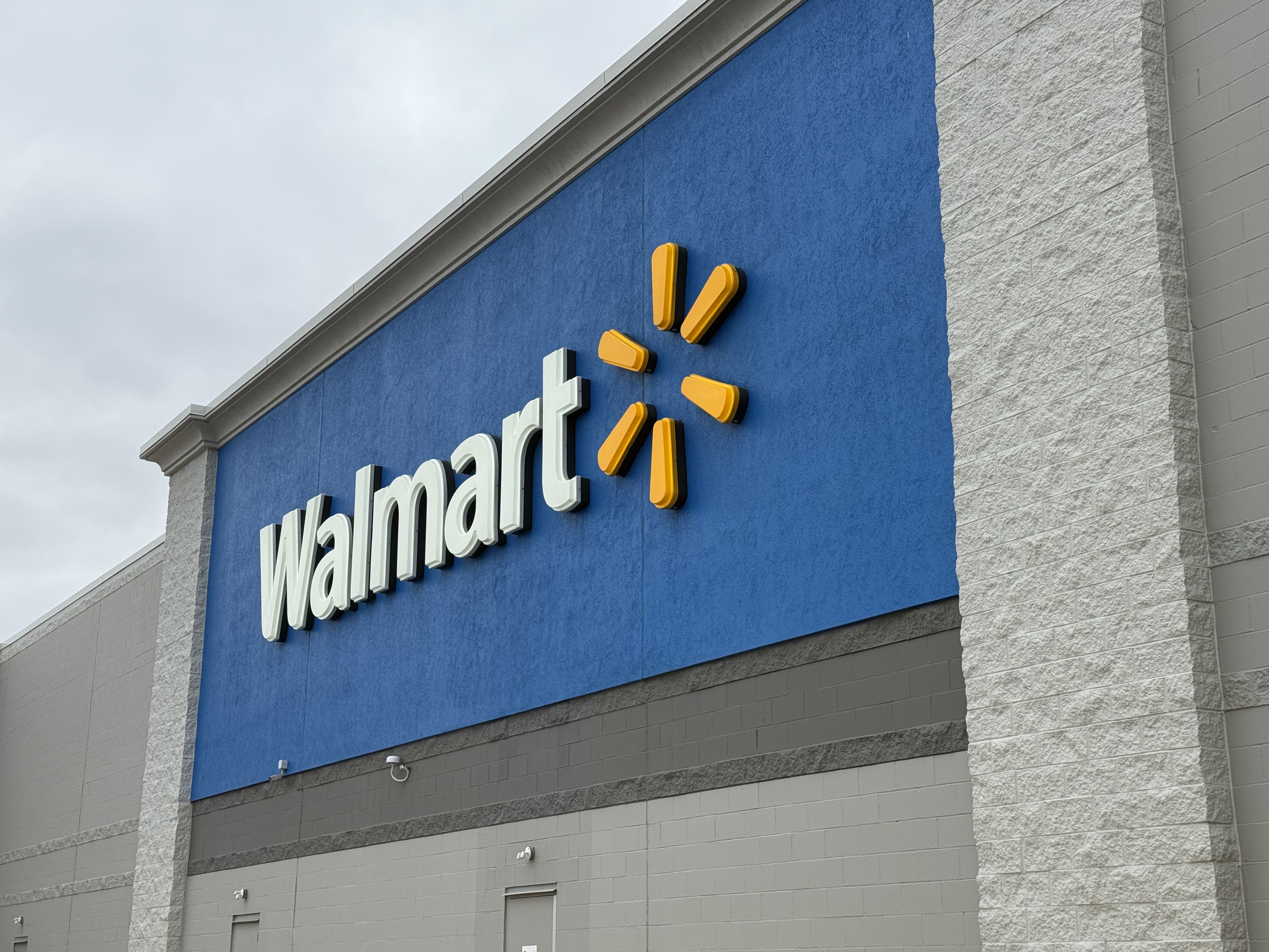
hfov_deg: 39.7
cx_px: 634
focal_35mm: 48
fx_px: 1760
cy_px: 476
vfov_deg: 30.3
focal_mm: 6.76
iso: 64
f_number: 1.78
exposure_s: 1/778
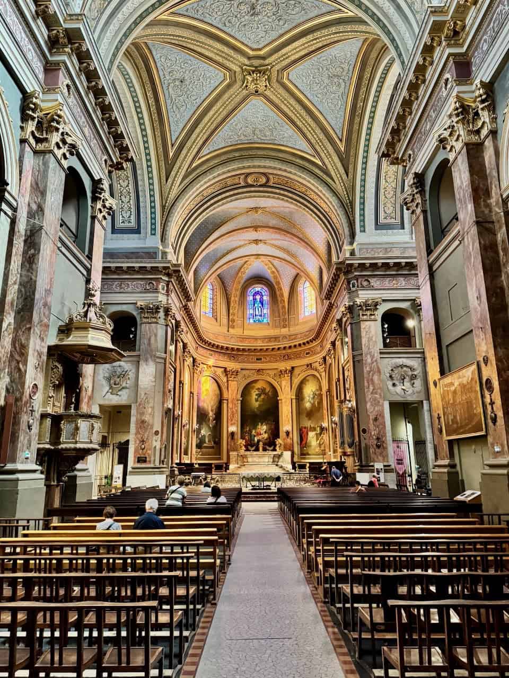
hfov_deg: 56.8
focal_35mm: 24
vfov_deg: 71.6
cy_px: 339
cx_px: 254
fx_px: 471
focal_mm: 6.8
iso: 800
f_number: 1.8
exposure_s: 1/48
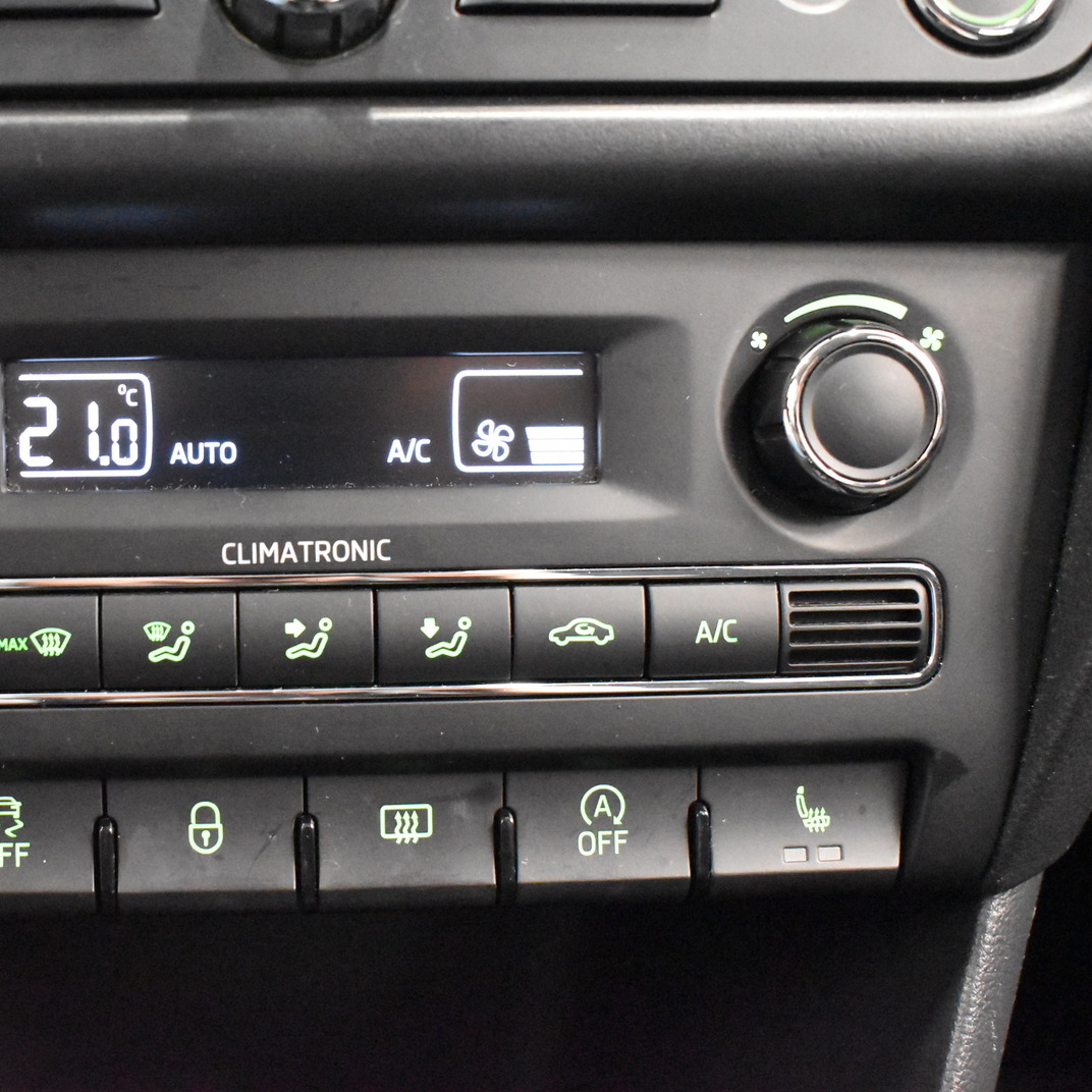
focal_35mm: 50
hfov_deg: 33.5
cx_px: 310
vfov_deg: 34.0
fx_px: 1785
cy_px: 545
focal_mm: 26
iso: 12800
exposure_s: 1/40
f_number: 4
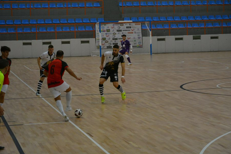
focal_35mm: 104
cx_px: 114
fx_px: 668
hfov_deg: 19.6
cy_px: 76
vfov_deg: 13.2
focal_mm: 66
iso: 1600
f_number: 5.3
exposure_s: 1/250
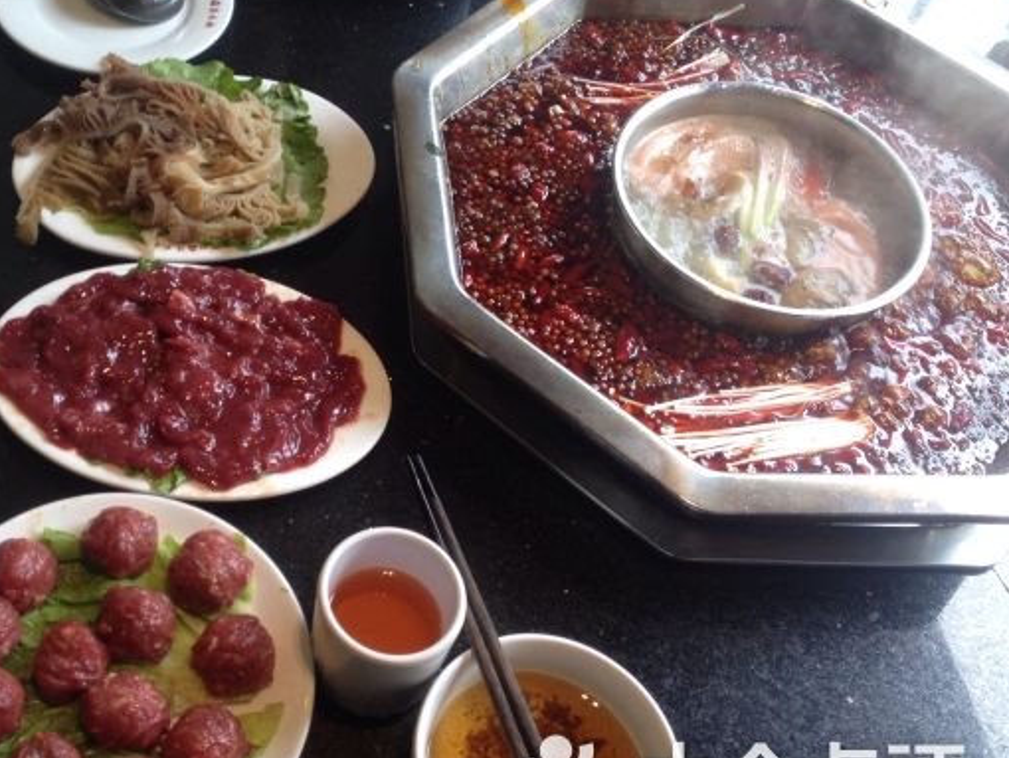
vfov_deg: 30.3
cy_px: 365
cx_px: 324
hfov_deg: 39.1
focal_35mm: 48
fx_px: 1400
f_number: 2.4
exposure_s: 1/60
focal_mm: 4.28
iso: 64
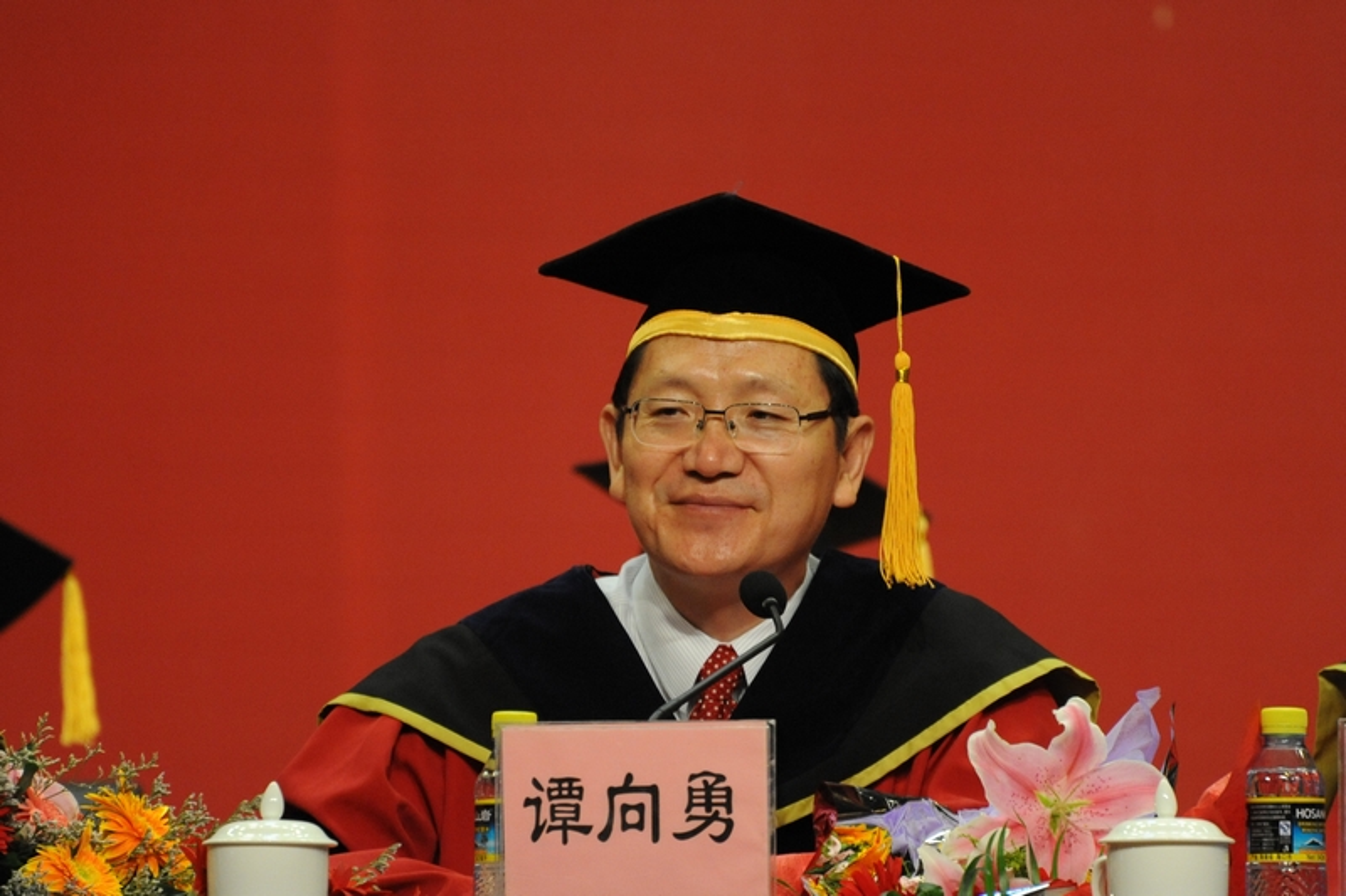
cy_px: 448
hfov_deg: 6.9
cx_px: 673
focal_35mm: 300
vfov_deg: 4.6
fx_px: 11214
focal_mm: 300
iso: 3200
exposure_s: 1/250
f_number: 5.6
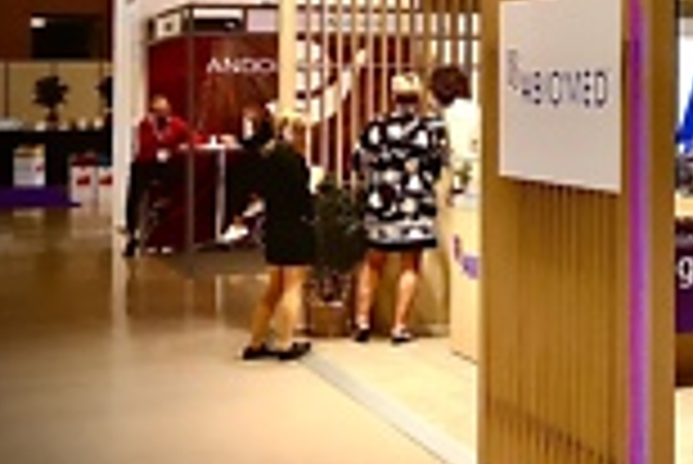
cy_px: 63
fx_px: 1445
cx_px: 837
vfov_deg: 18.0
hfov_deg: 24.4
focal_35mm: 75
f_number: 2.2
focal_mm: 4.15
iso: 25
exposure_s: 1/33
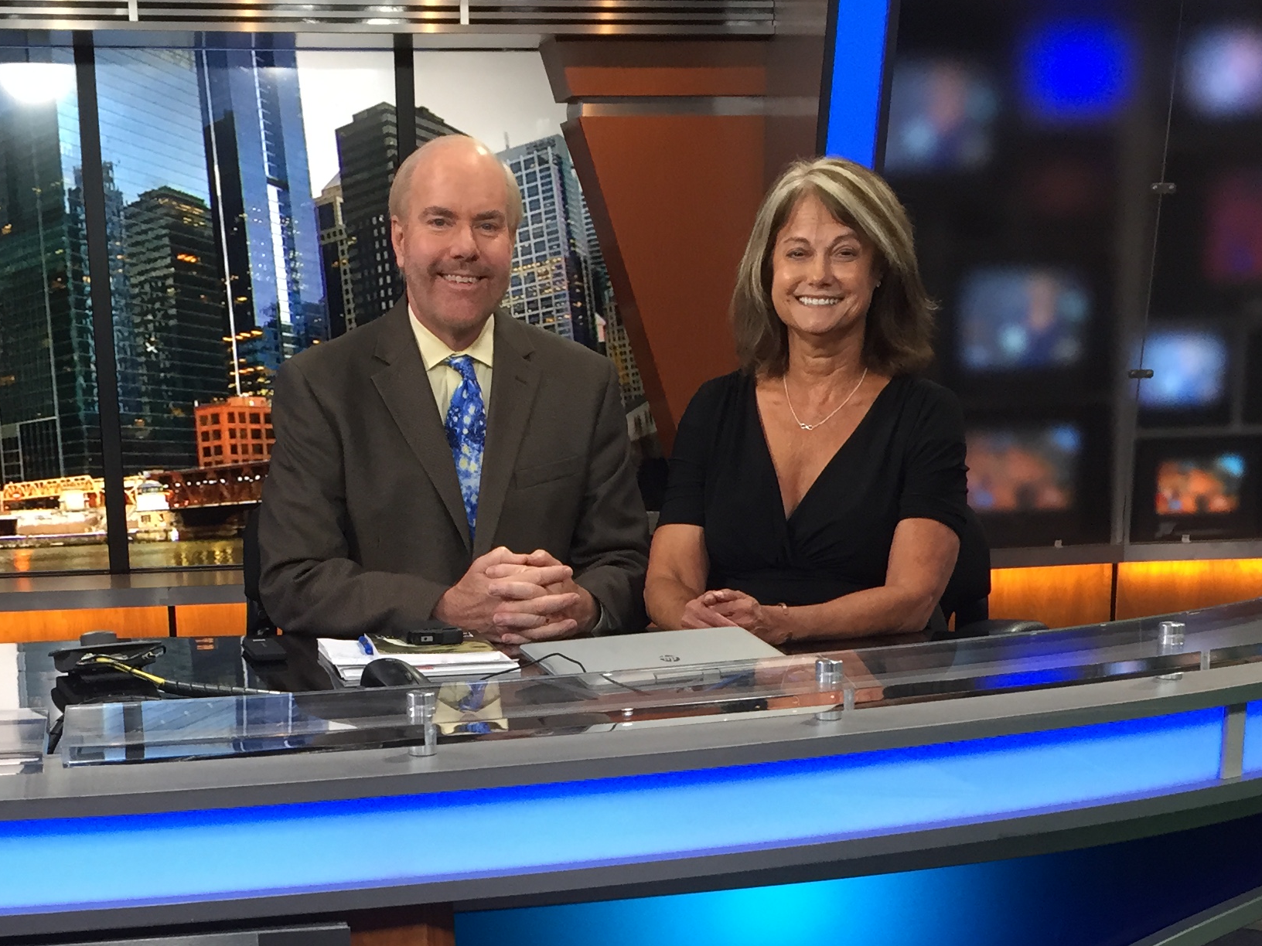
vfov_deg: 24.4
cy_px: 875
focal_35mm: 58
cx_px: 522
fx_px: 2115
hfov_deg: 33.2
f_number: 2.2
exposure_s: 1/30
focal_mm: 4.15
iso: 64
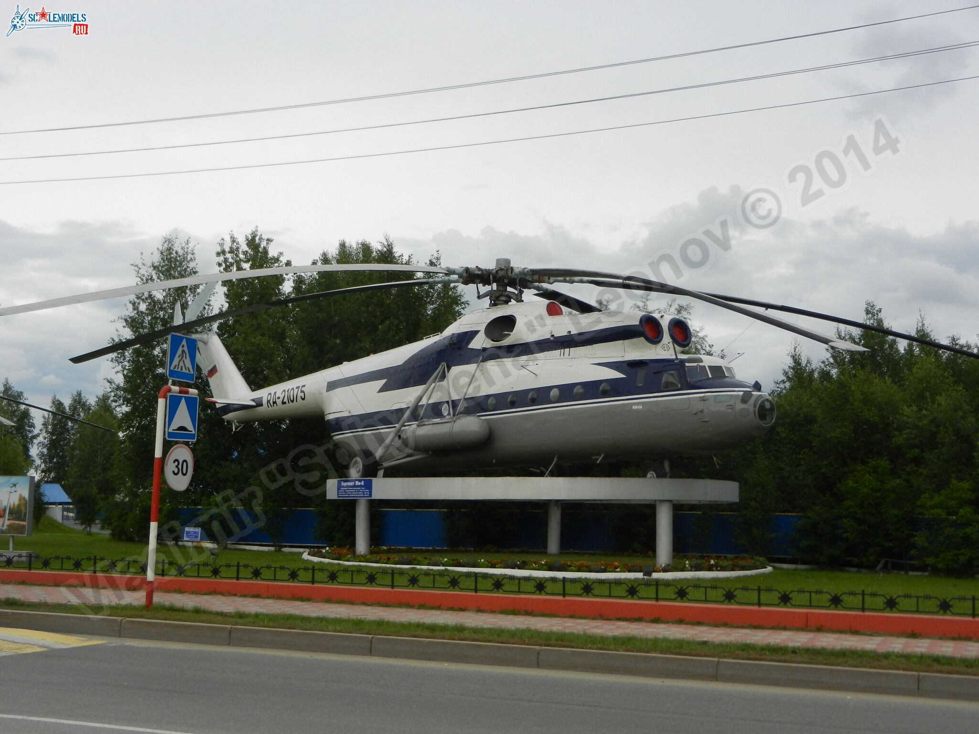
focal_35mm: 45
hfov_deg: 42.1
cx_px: 490
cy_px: 367
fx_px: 1273
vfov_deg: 32.2
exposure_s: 1/1000
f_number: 4.2
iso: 160
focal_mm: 8.2
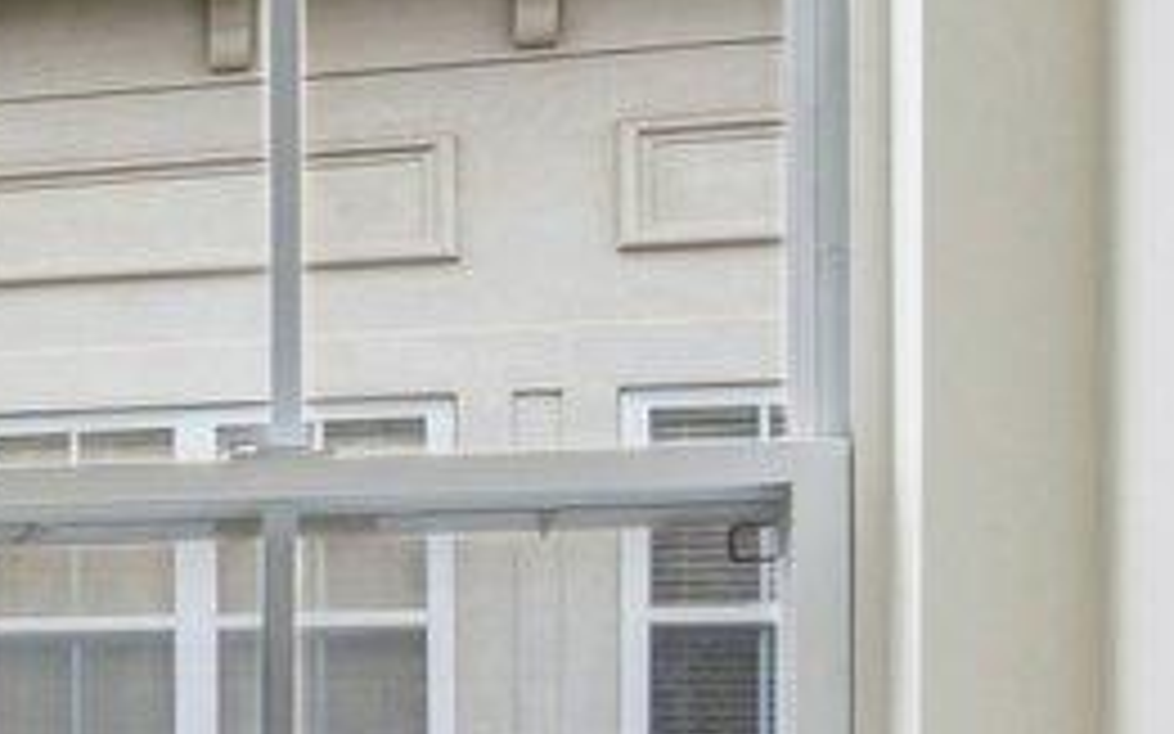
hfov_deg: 8.6
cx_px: -3342
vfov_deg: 10.1
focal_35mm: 128
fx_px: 4095
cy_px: 795
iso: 100
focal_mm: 16
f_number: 8
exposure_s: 1/30
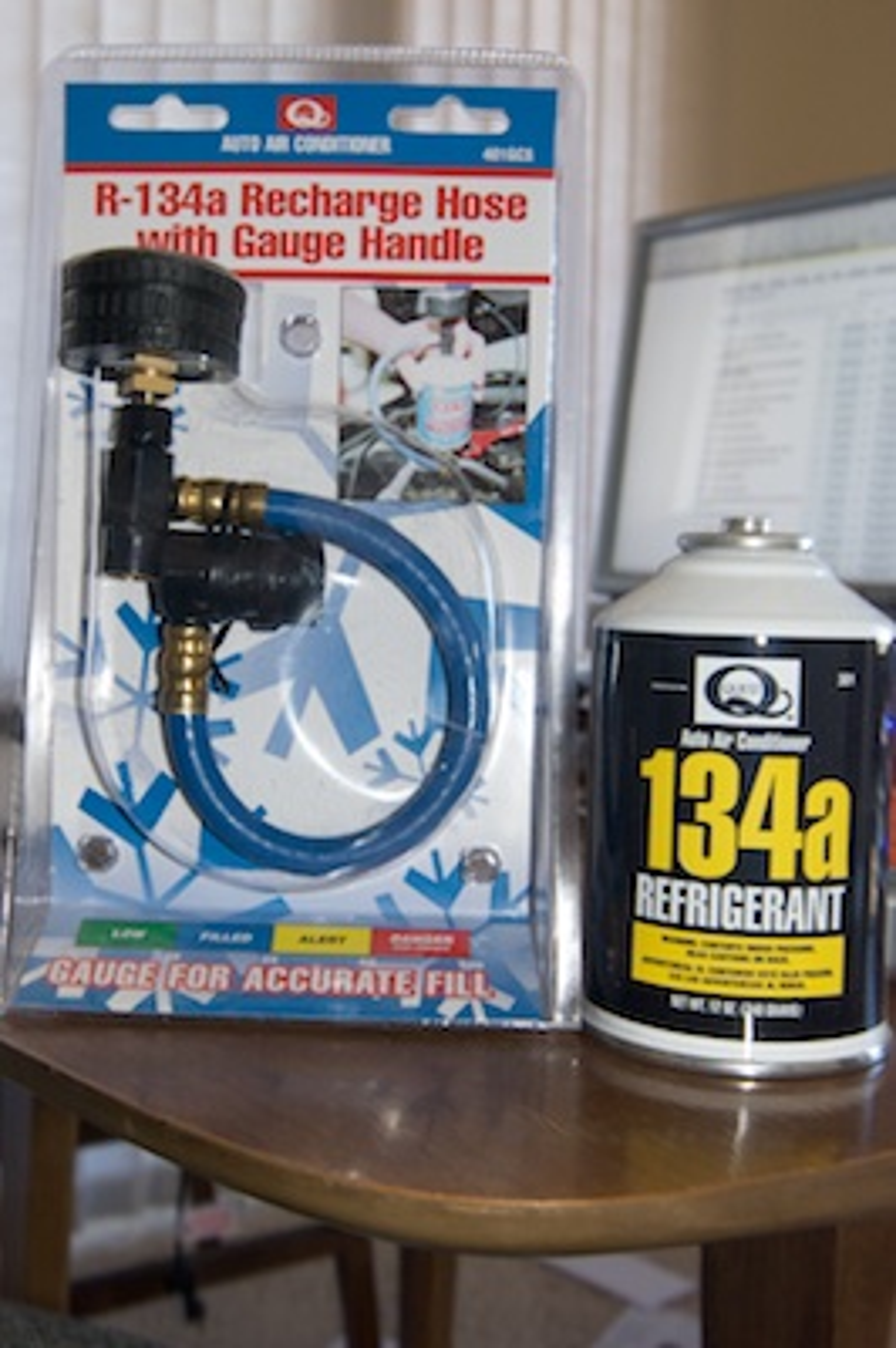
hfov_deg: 36.8
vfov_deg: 53.2
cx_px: 448
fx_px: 1346
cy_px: 674
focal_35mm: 36
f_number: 7.1
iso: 200
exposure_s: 1/30
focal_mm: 24
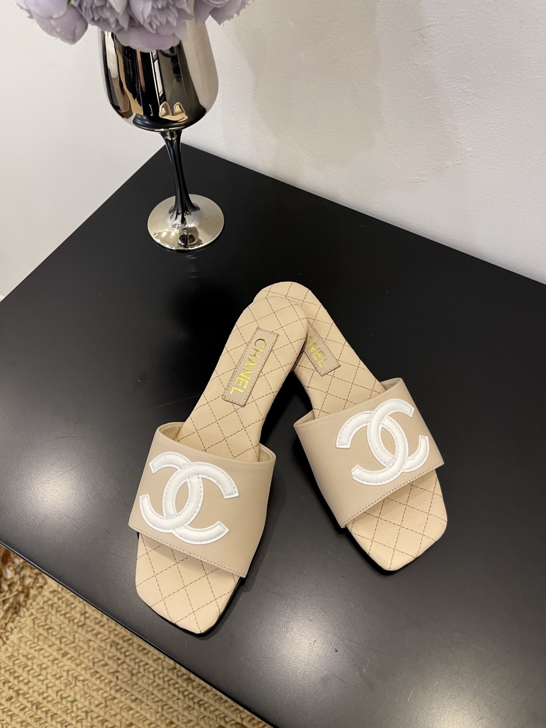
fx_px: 547
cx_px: 273
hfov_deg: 53.1
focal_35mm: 26
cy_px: 364
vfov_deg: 67.3
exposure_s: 1/61
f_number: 1.6
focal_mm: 5.1
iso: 125
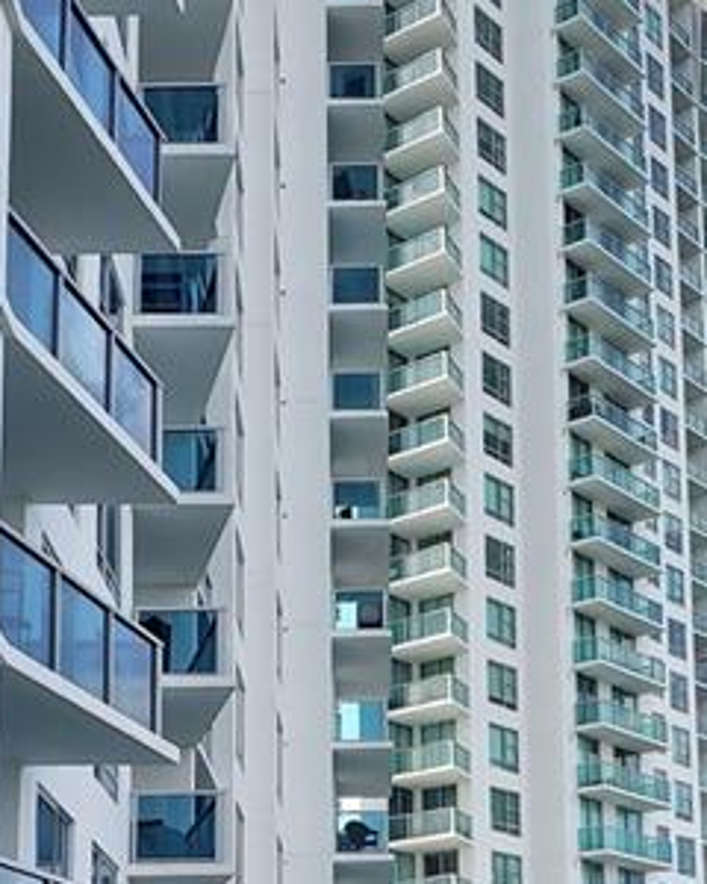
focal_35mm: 65
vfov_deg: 28.0
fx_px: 1700
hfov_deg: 23.5
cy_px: 801
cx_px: 389
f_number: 2.4
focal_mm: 4.3
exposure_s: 1/917
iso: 50
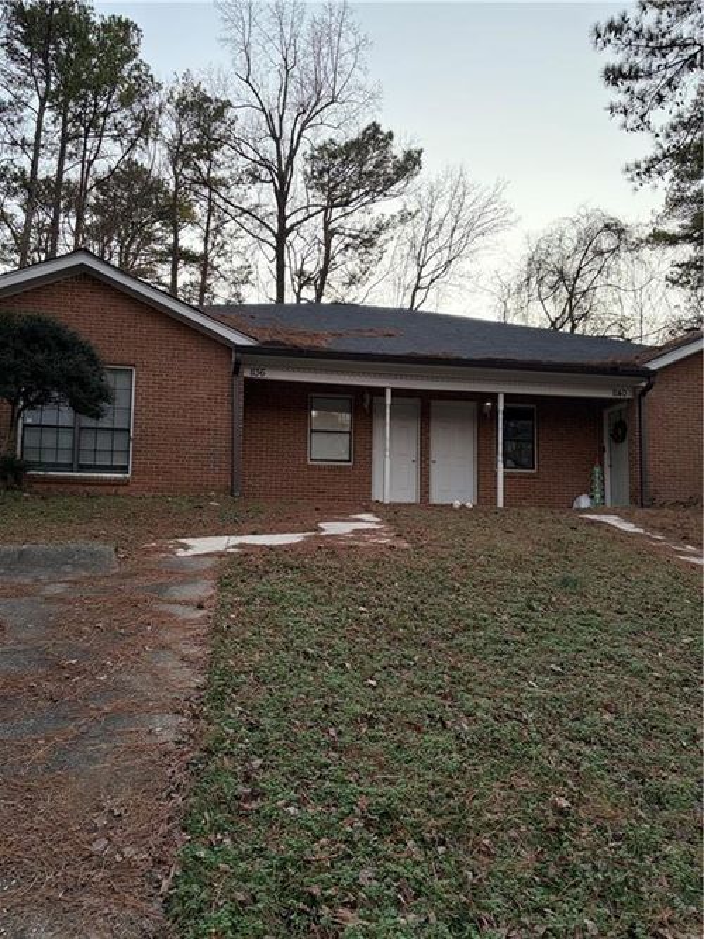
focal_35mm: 26
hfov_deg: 53.0
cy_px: 470
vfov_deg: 67.3
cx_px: 352
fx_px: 705
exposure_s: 1/60
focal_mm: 5.96
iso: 160
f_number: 1.6
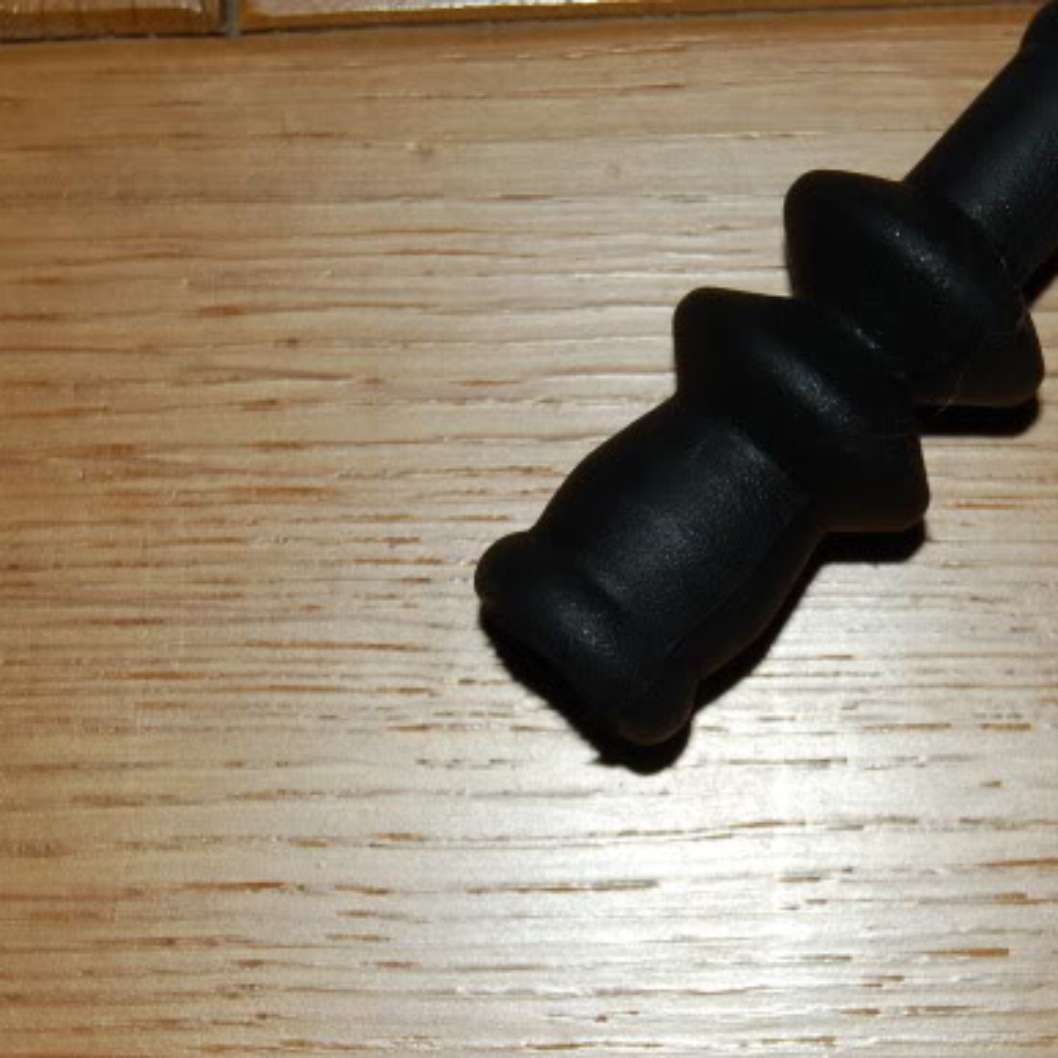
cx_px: 772
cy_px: 465
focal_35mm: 137
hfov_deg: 12.7
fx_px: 4737
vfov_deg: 12.7
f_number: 5.6
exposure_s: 1/60
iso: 400
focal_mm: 52
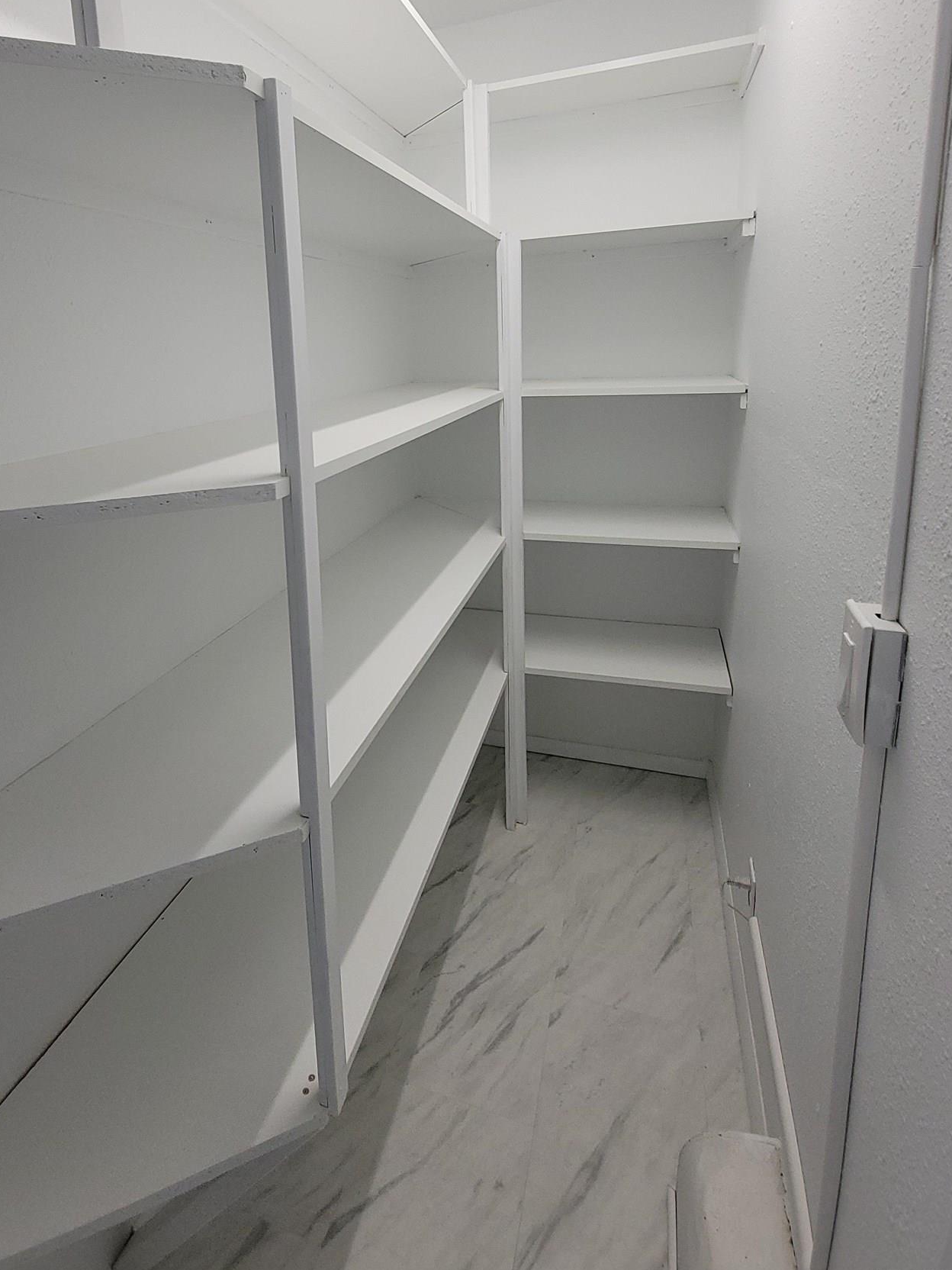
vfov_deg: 86.1
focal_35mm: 18
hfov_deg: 70.9
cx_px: 385
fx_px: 660
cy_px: 481
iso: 80
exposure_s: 1/120
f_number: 2.2
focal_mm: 2.2
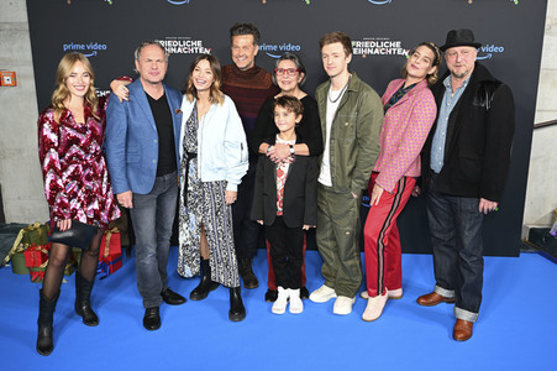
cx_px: 278
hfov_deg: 60.3
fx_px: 479
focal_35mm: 31
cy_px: 186
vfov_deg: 42.3
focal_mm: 31
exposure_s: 1/125
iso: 500
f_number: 2.8
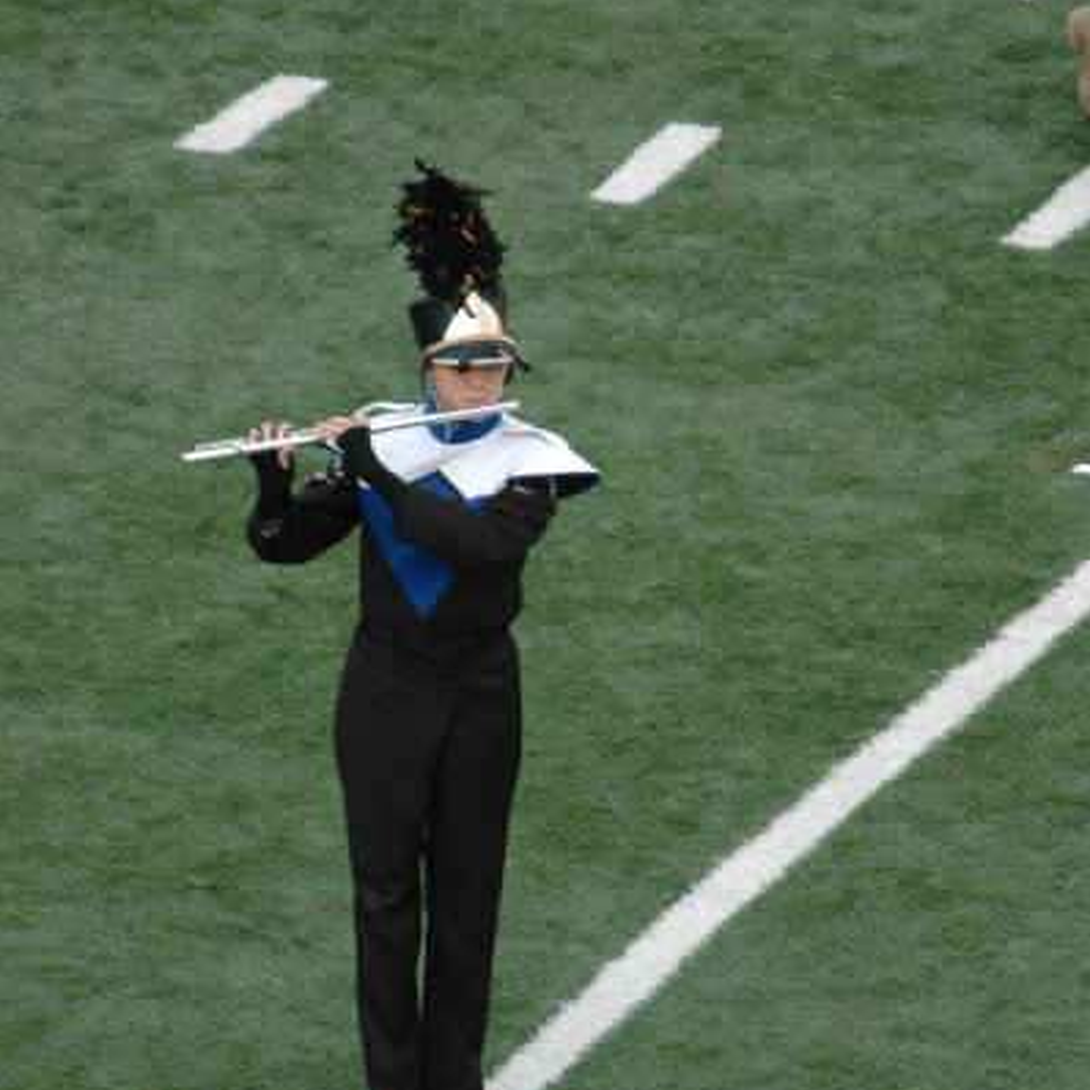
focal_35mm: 771
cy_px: 637
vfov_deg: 2.3
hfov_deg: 2.3
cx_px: 545
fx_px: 27467
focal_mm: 400
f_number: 5.6
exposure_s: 1/200
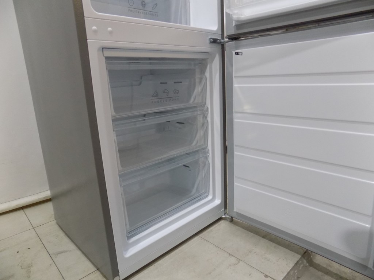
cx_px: 187
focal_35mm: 23
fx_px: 248
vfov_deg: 58.9
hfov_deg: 73.9
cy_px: 140
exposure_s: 1/30
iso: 220
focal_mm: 4
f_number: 3.1
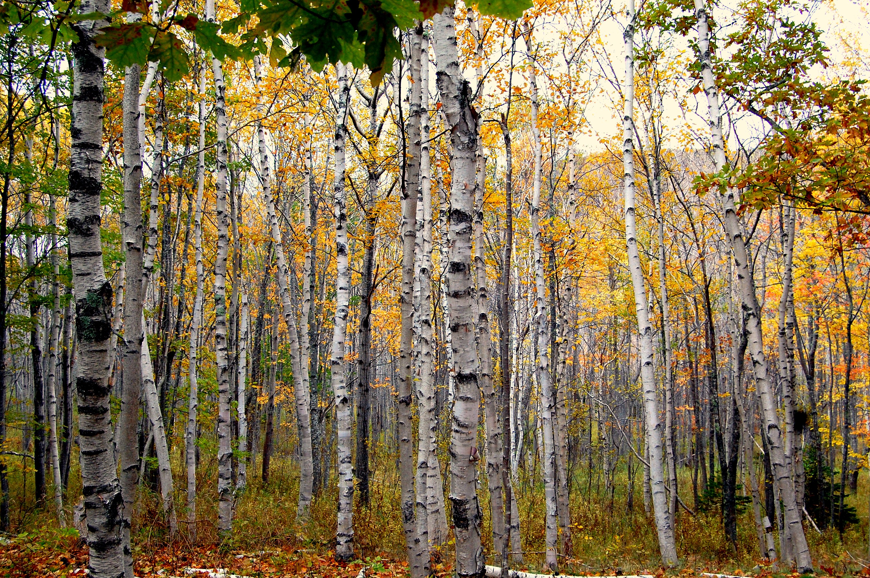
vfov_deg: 31.8
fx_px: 1014
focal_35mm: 42
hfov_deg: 46.4
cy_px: 289
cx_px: 435
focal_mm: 28
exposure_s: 1/80
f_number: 8
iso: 400
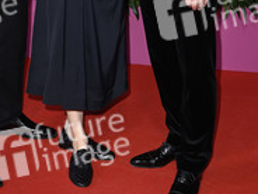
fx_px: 745
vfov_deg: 14.2
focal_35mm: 100
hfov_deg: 19.6
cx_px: 98
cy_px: -63
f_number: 6.3
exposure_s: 1/250
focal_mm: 48
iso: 640
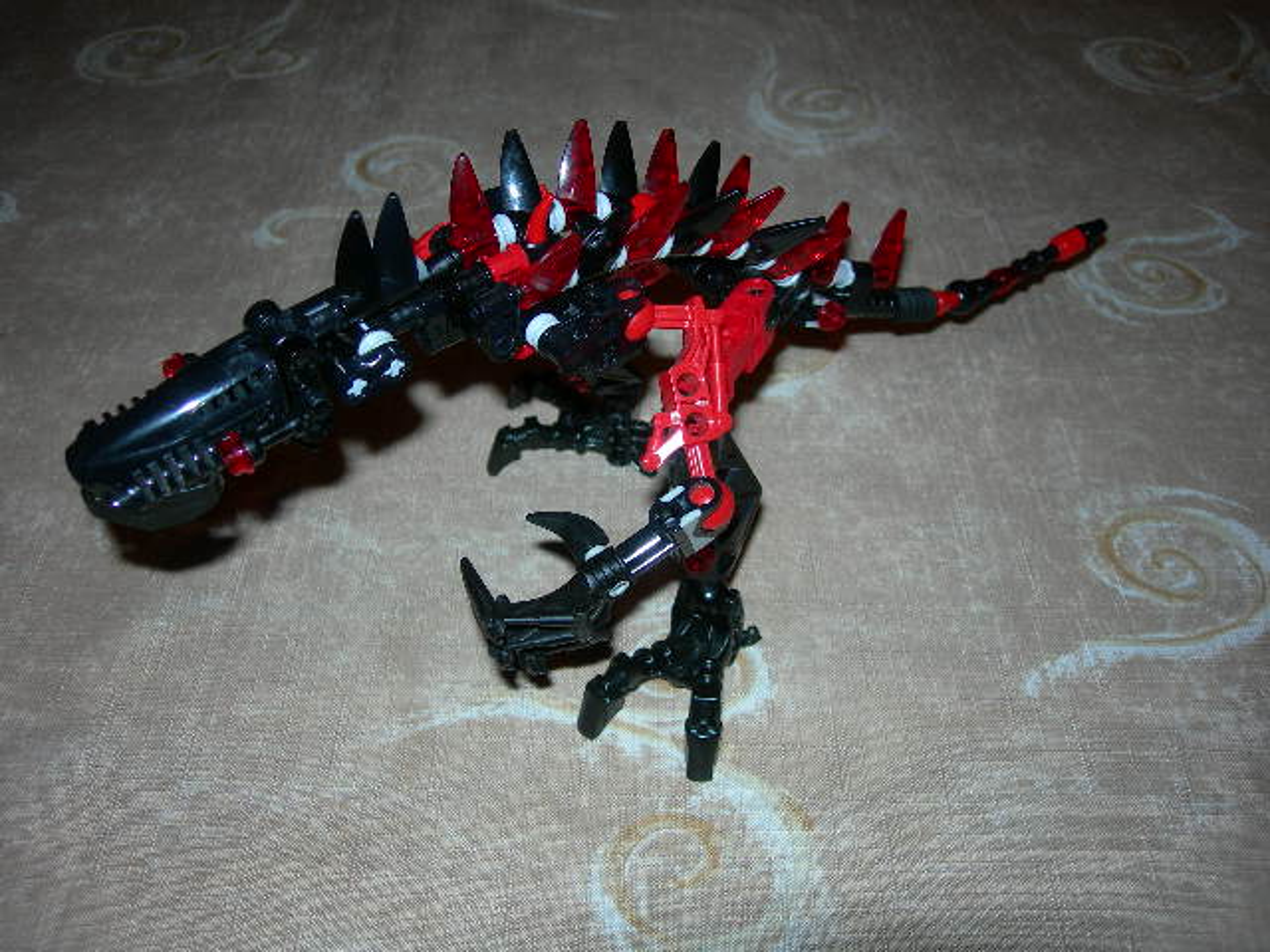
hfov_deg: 49.0
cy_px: 476
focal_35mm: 38
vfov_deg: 37.7
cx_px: 635
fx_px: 1394
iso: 50
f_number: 2.8
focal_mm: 7.8
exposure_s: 1/60.1
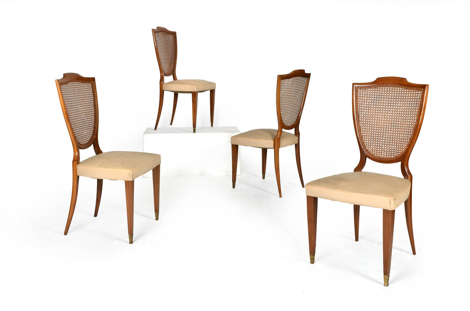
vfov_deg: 39.8
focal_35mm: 33
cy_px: 156
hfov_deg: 57.3
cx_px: 235
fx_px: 430
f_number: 20
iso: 160
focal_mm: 22
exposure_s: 1/200
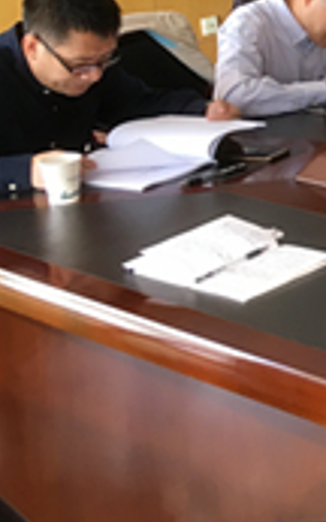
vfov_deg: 22.6
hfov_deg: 12.6
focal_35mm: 89
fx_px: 1266
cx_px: 676
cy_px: 23
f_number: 2.2
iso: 40
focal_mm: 4.15
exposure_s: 1/33
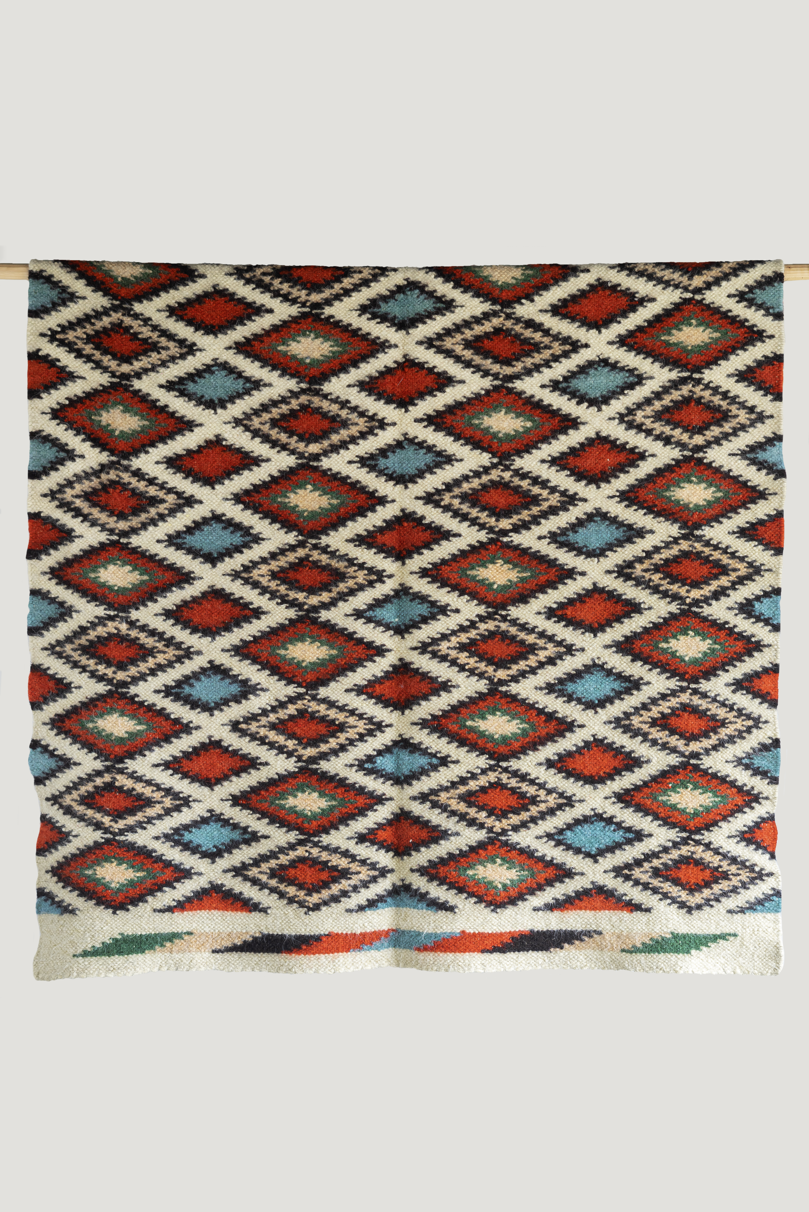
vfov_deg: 39.6
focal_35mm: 50
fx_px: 1684
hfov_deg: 27.0
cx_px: 404
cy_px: 606
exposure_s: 1/40
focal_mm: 50
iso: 250
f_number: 5
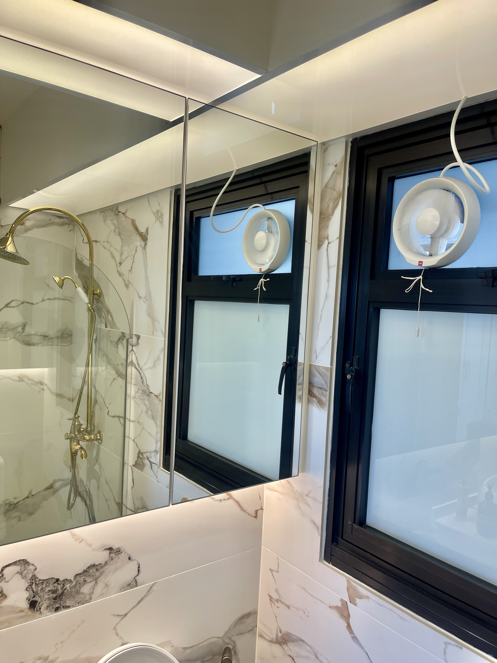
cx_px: 248
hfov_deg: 54.9
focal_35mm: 25
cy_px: 332
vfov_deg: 69.4
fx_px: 479
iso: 125
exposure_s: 1/100
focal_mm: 5.1
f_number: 1.6
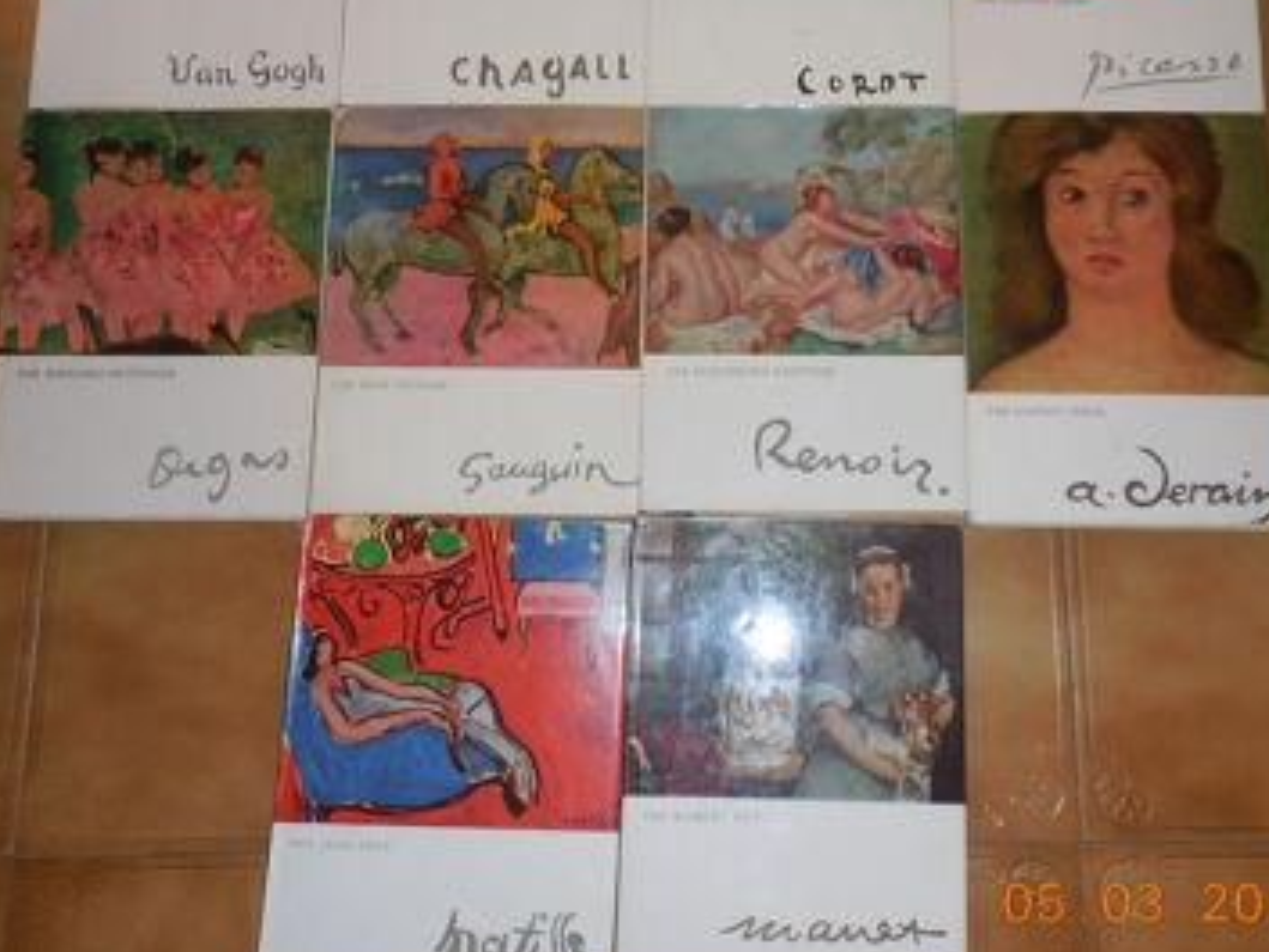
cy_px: 381
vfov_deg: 41.6
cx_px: 733
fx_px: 1247
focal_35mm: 34
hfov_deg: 53.7
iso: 125
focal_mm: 4.5
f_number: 3.7
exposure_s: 1/25
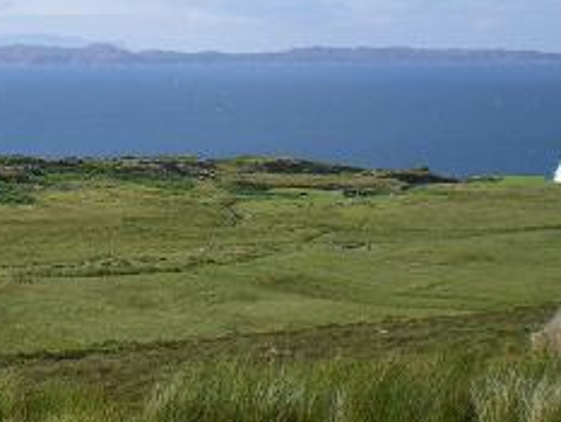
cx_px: 24
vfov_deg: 17.1
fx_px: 1394
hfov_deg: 22.0
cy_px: 106
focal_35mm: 86
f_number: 4.6
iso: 64
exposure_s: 1/400
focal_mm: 6.3
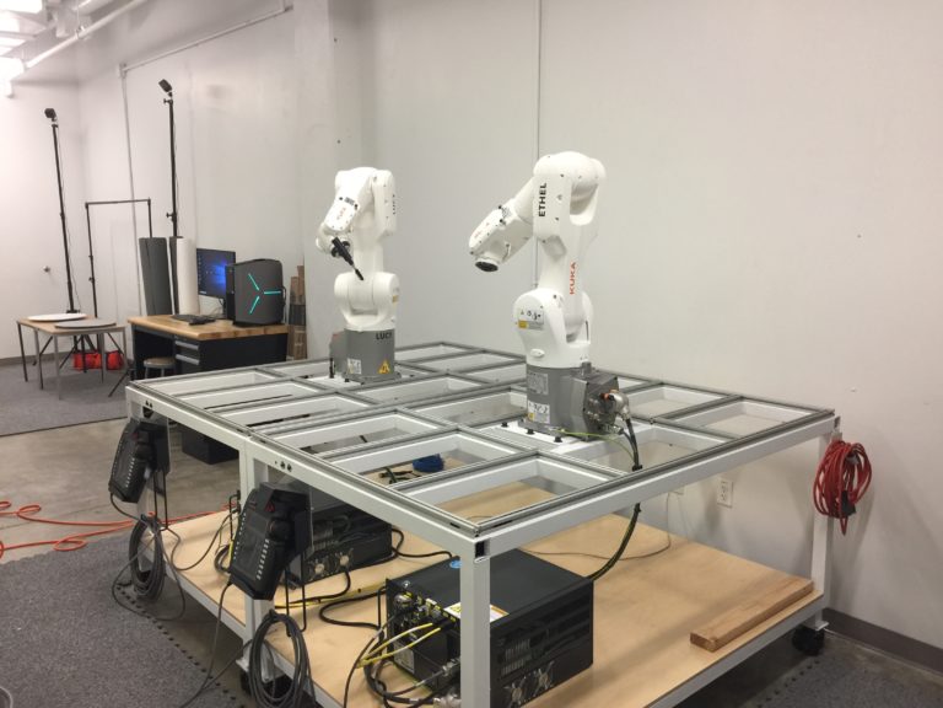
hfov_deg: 61.7
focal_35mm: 29
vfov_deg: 48.2
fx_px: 790
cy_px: 354
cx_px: 472
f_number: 2.2
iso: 64
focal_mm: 4.15
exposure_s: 1/15
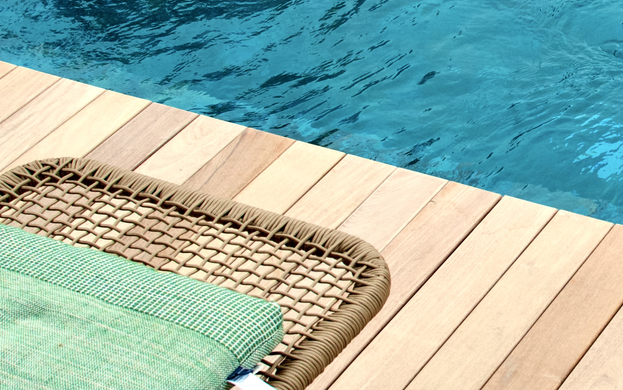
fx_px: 2040
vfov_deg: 10.9
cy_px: 146
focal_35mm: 120
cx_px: 639
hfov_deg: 16.9
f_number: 8
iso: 1000
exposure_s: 1/500
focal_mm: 35
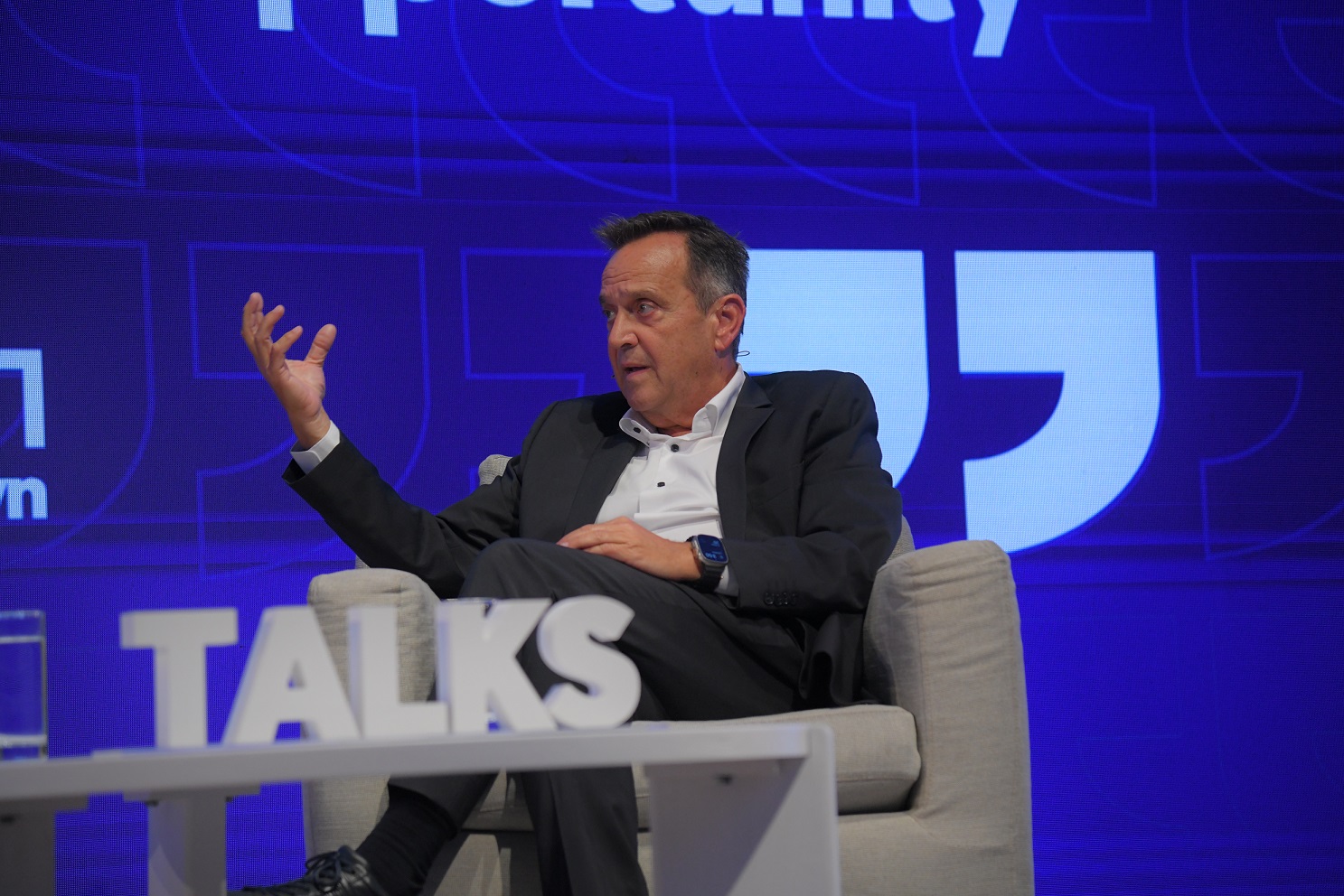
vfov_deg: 11.4
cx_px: 672
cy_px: 448
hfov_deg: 17.1
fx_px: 4481
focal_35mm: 120
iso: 2500
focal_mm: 120
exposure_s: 1/320
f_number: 4
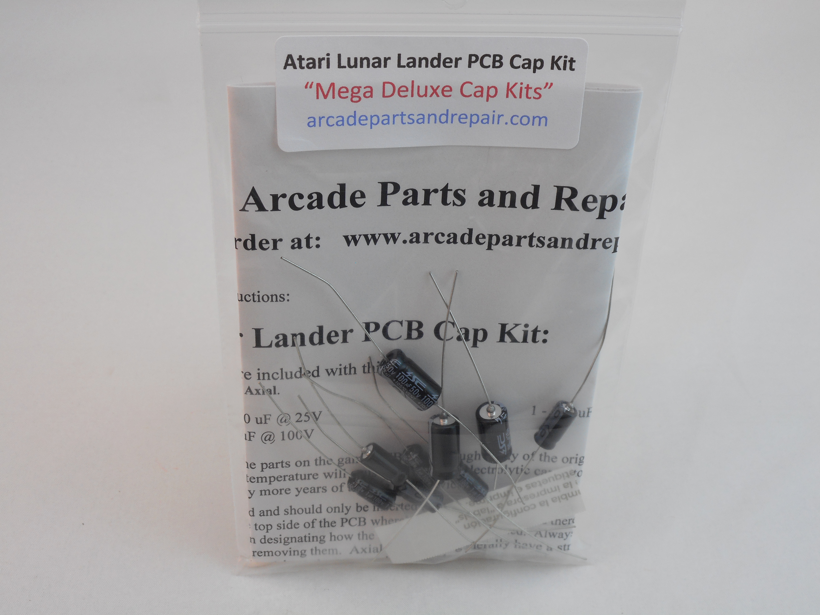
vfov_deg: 28.6
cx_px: 410
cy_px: 308
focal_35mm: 51
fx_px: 1208
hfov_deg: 37.5
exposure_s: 1/30
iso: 140
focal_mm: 9.1
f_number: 4.9
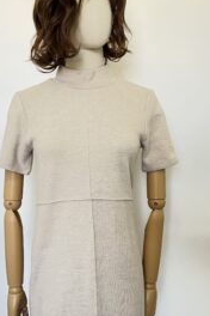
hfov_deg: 32.6
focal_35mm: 41
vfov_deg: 47.4
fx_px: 359
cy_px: 169
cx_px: 97
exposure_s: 1/60
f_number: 1.6
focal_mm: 5.1
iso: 160
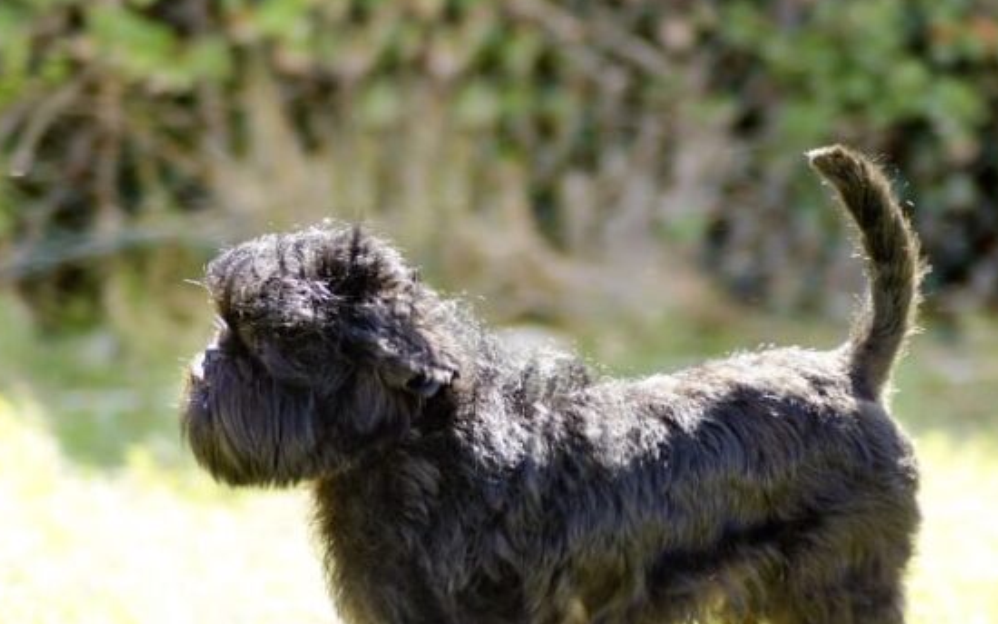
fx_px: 10419
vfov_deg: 3.4
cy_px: 448
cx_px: 584
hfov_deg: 5.5
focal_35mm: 383
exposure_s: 1/250
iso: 200
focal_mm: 180
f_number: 4.5
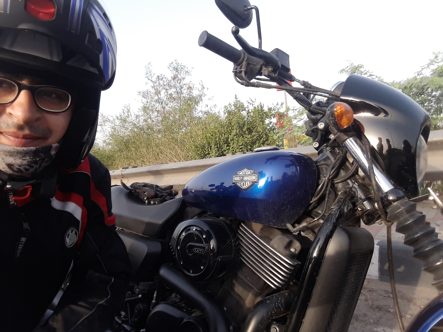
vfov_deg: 58.9
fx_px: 294
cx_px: 222
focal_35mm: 23
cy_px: 166
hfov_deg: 73.9
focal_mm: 2
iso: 50
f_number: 1.9
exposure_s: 1/286
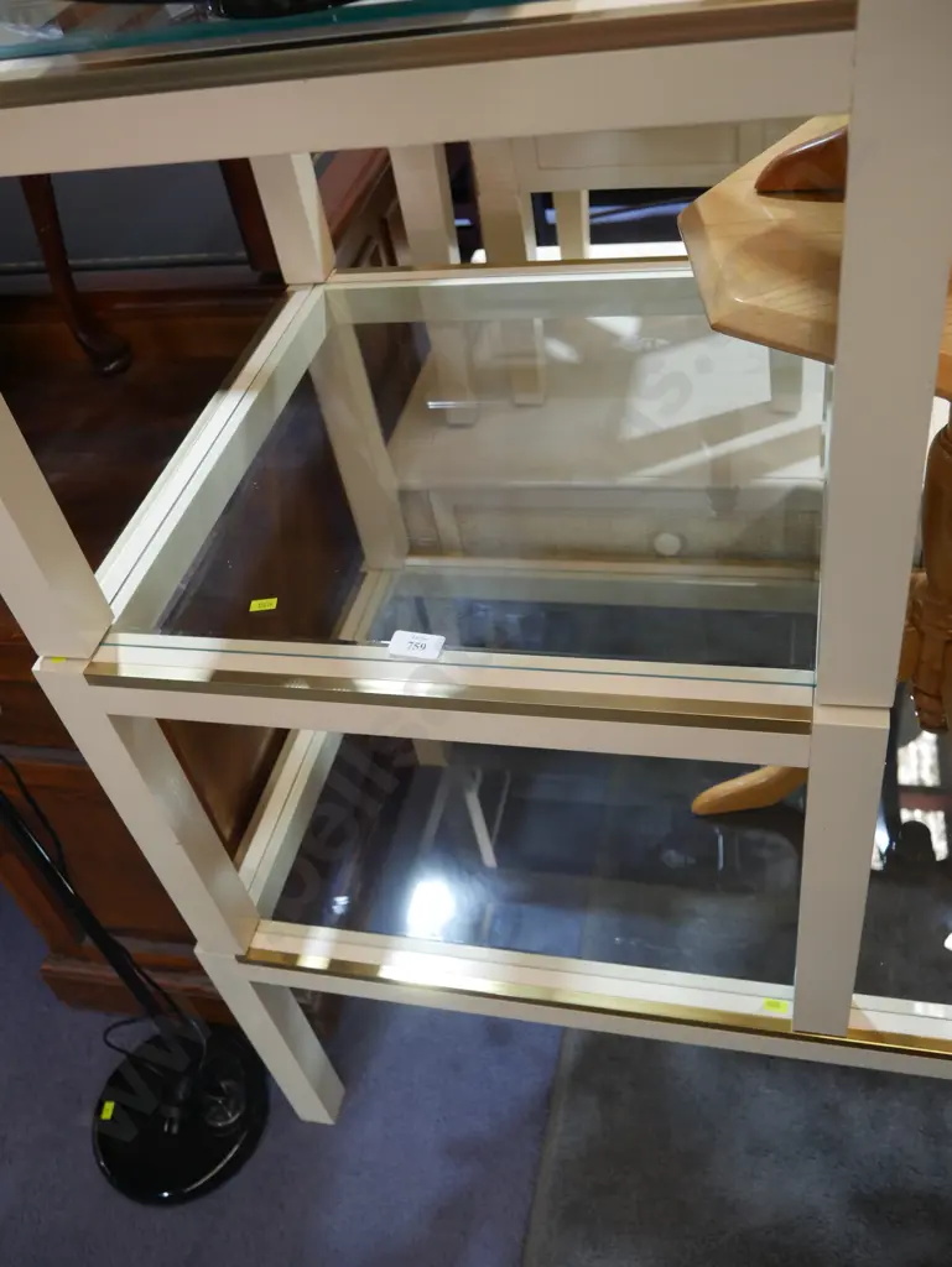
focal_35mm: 32
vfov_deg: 56.8
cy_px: 634
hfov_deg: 44.2
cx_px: 476
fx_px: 1172
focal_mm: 16
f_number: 3.6
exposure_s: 1/60
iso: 500
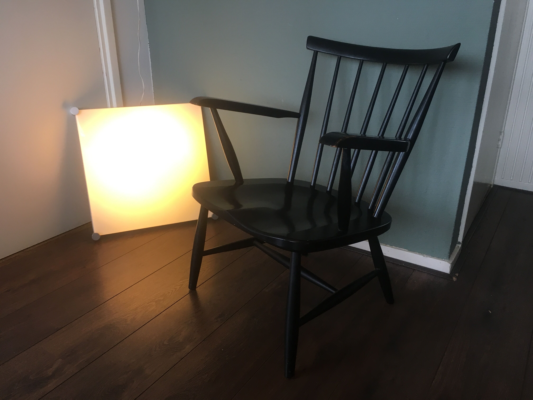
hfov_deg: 61.7
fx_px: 447
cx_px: 266
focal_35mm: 29
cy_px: 200
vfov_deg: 48.2
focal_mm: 4.15
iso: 50
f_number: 2.2
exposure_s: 1/33
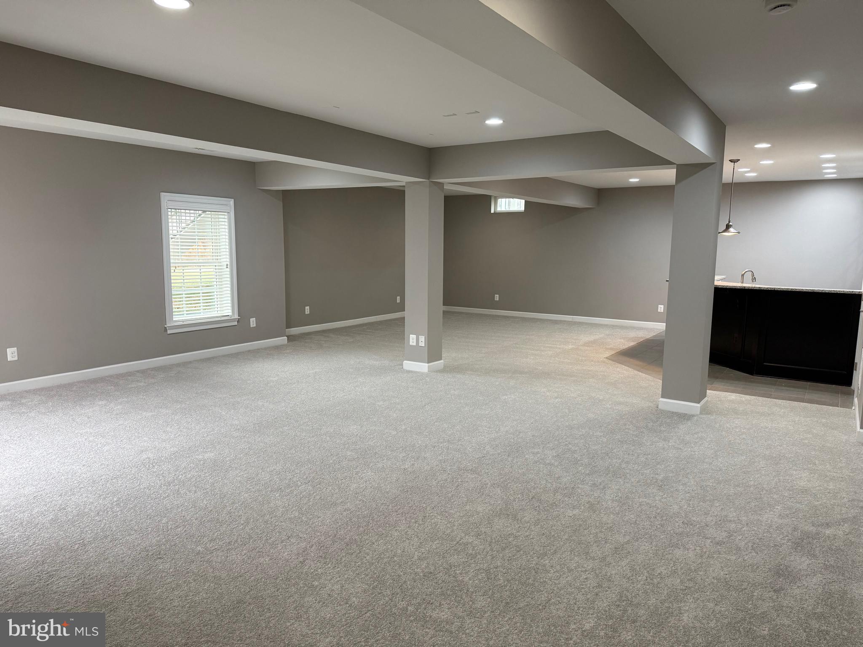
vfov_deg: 56.8
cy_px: 324
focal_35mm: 24
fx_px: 598
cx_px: 432
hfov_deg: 71.6
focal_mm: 6.76
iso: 200
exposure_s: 1/120
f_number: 1.78
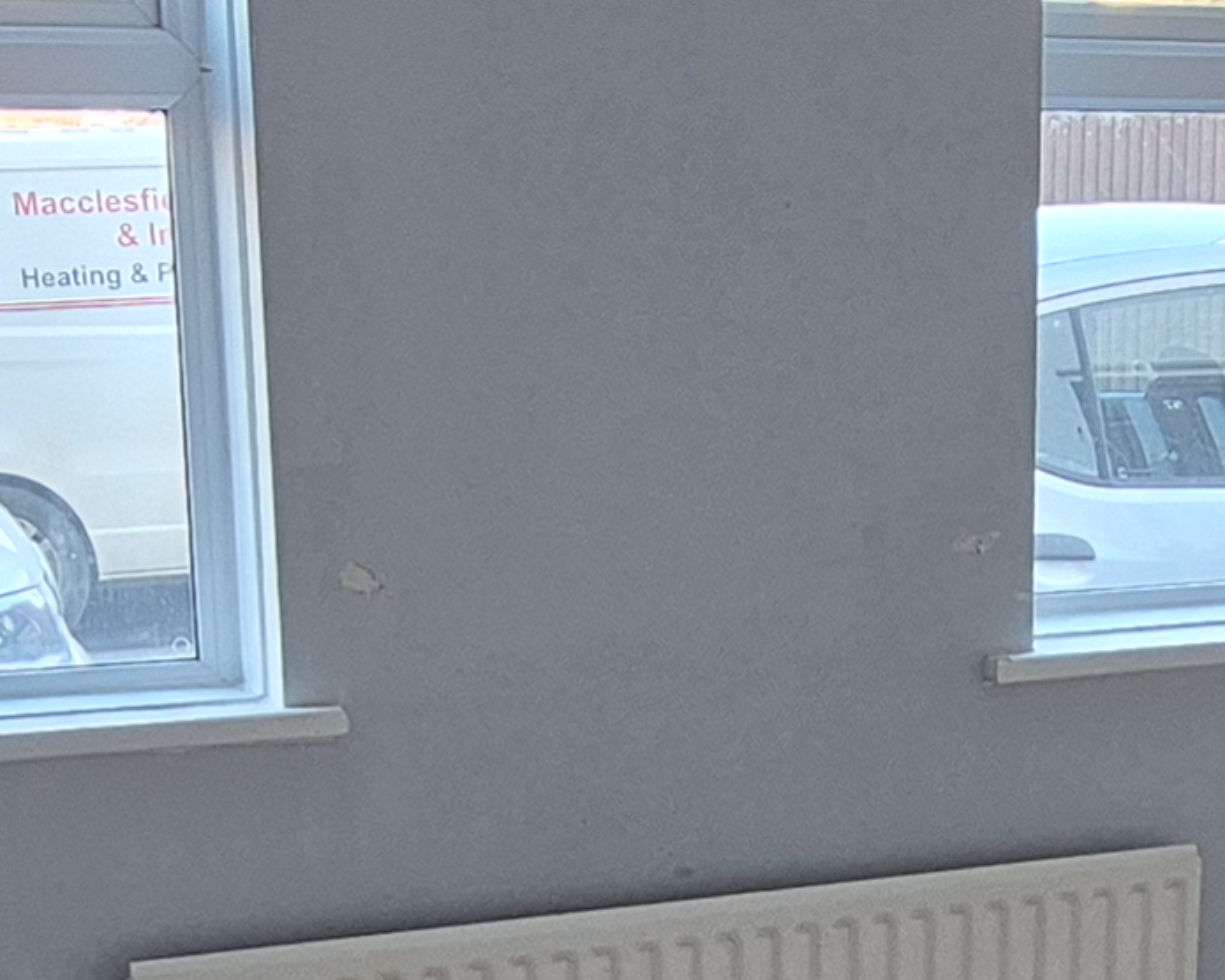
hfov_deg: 25.8
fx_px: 2647
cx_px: 874
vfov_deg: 20.5
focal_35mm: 73
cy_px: 927
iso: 125
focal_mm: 2.2
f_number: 2.2
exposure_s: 1/50
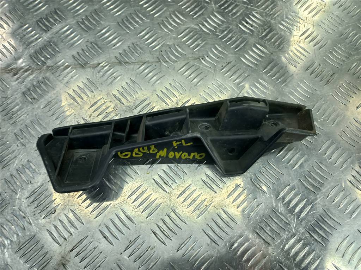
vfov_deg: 54.9
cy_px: 135
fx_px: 261
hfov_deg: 69.4
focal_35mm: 25
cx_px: 180
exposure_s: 1/50
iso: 50
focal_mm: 4.6
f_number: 1.8
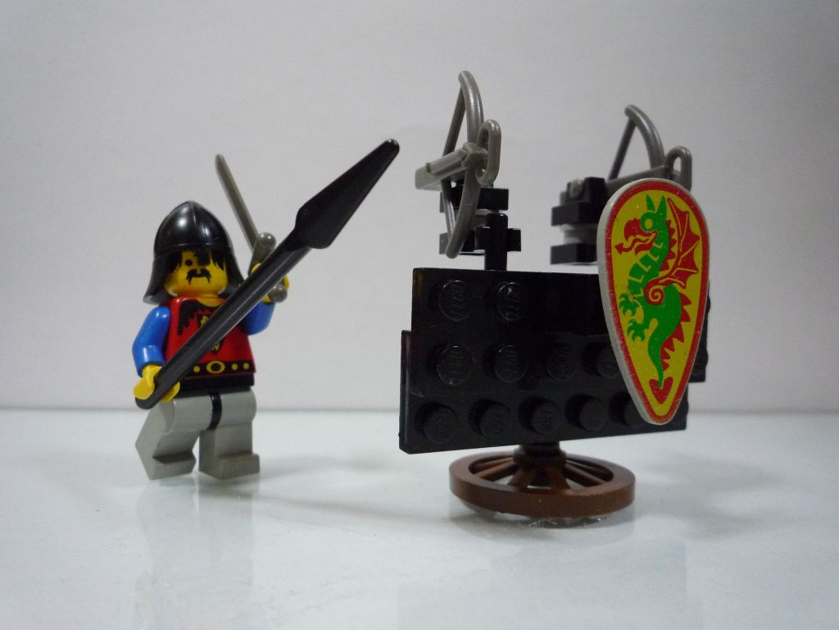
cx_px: 420
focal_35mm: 25
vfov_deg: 54.9
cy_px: 315
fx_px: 606
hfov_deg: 69.4
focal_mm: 4.4
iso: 400
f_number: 2.8
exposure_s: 1/25
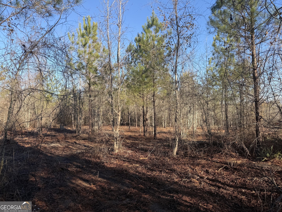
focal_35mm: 24
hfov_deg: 71.6
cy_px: 106
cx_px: 141
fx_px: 196
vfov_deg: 56.8
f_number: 1.78
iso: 80
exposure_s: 1/1337
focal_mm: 6.76
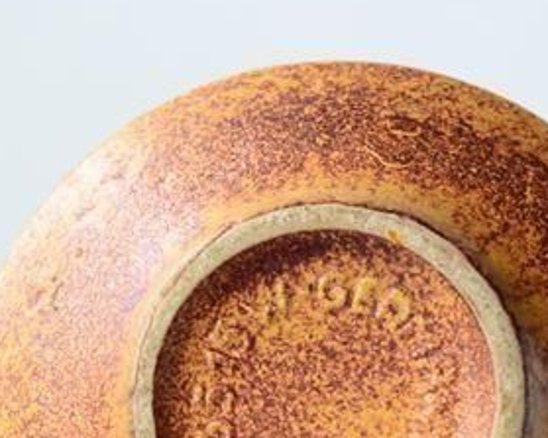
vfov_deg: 8.1
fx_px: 3080
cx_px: 323
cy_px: 401
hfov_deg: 10.2
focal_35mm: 190
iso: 800
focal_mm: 50
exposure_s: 1/125
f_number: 2.8
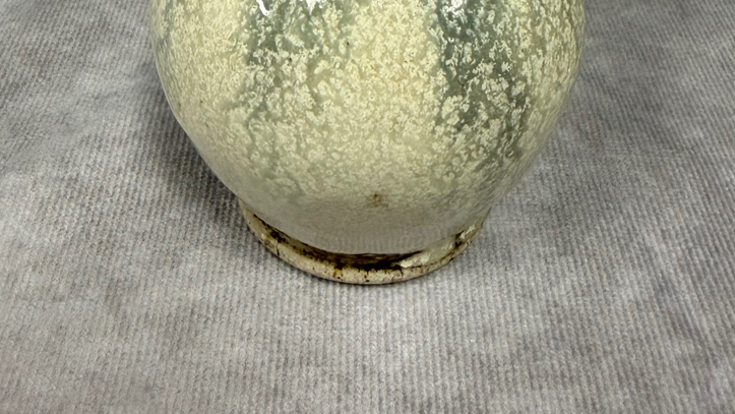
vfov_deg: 22.6
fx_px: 916
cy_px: -131
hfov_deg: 43.7
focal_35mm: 47
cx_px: 334
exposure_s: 1/60
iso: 250
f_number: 2.2
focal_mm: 2.22
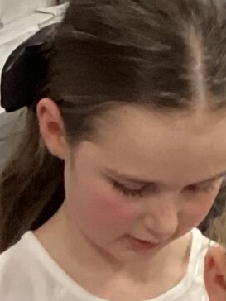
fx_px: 1898
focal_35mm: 218
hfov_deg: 6.8
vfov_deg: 8.8
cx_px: 66
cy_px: 513
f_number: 2.4
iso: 250
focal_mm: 3.3
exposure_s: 1/60
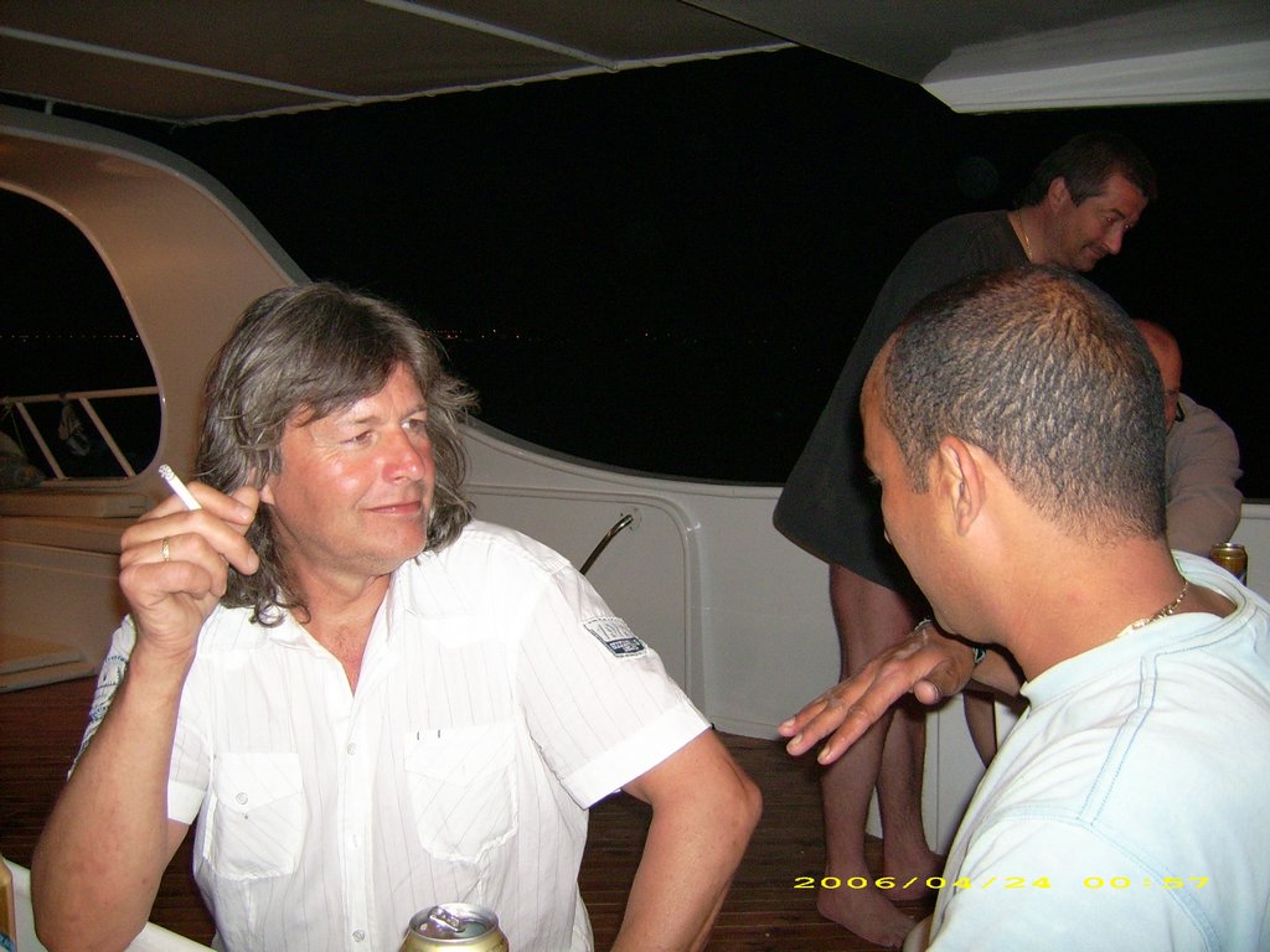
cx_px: 635
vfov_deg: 40.7
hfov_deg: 52.6
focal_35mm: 35
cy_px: 476
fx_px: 1284
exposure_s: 1/60
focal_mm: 5.95
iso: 100
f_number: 2.8
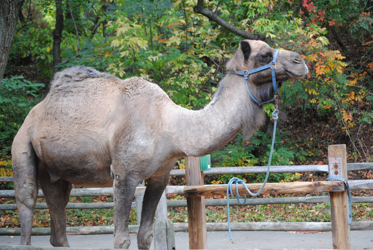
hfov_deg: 21.9
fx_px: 965
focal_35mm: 93
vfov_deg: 14.7
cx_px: 186
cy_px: 125
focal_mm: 62
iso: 400
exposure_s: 1/60
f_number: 4.2
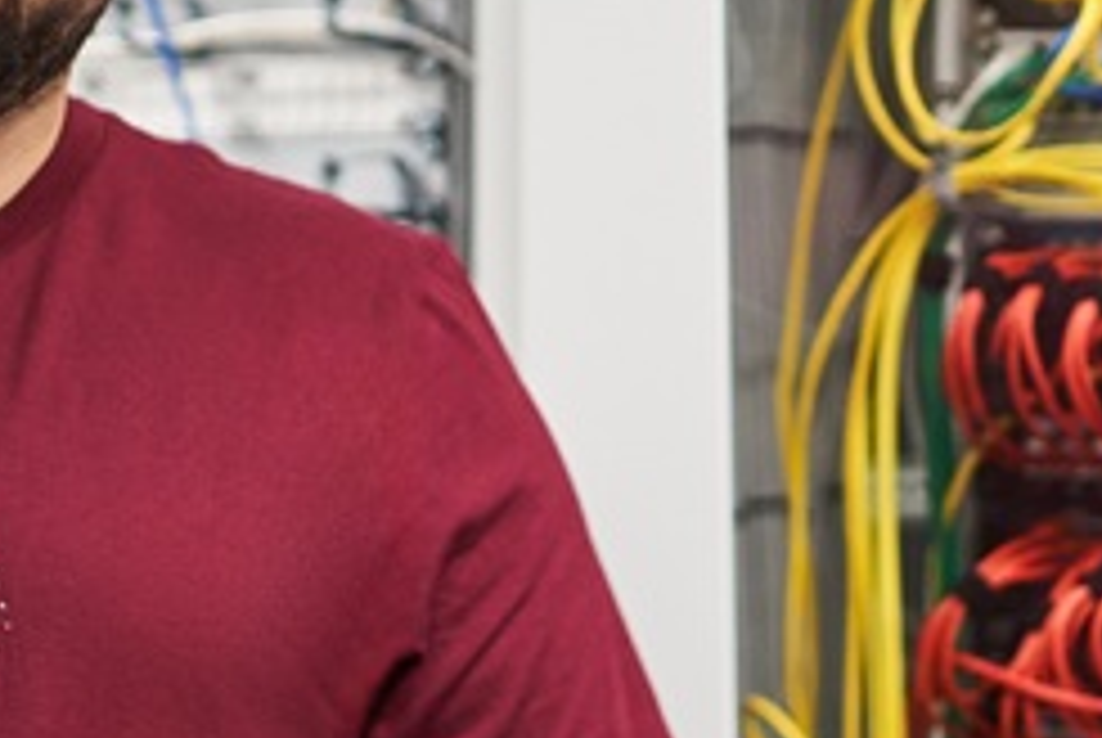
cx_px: 513
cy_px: 544
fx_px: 4199
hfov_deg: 15.0
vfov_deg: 10.0
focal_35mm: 137
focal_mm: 35
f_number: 1.4
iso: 500
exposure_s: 1/800
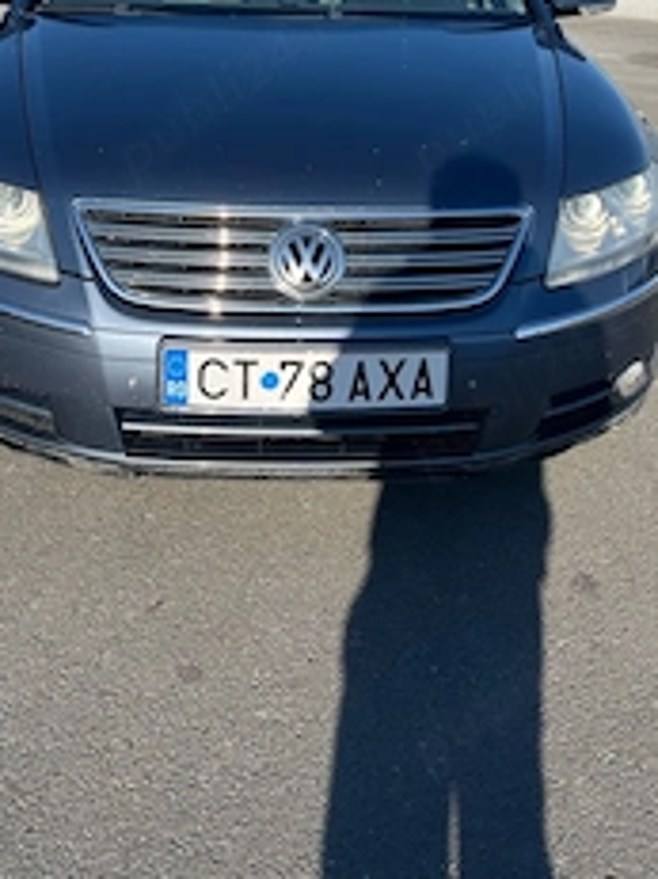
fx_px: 1142
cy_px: 129
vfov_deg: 39.7
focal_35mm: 45
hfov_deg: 32.2
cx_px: 316
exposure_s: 1/3215
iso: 50
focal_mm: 5.1
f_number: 1.6
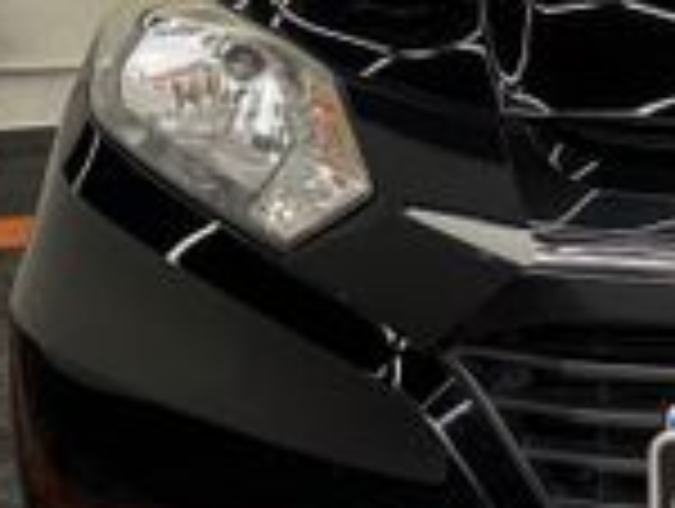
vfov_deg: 19.7
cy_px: 220
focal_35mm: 75
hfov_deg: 22.6
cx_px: 922
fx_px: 1465
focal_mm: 6.76
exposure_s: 1/120
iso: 100
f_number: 1.78
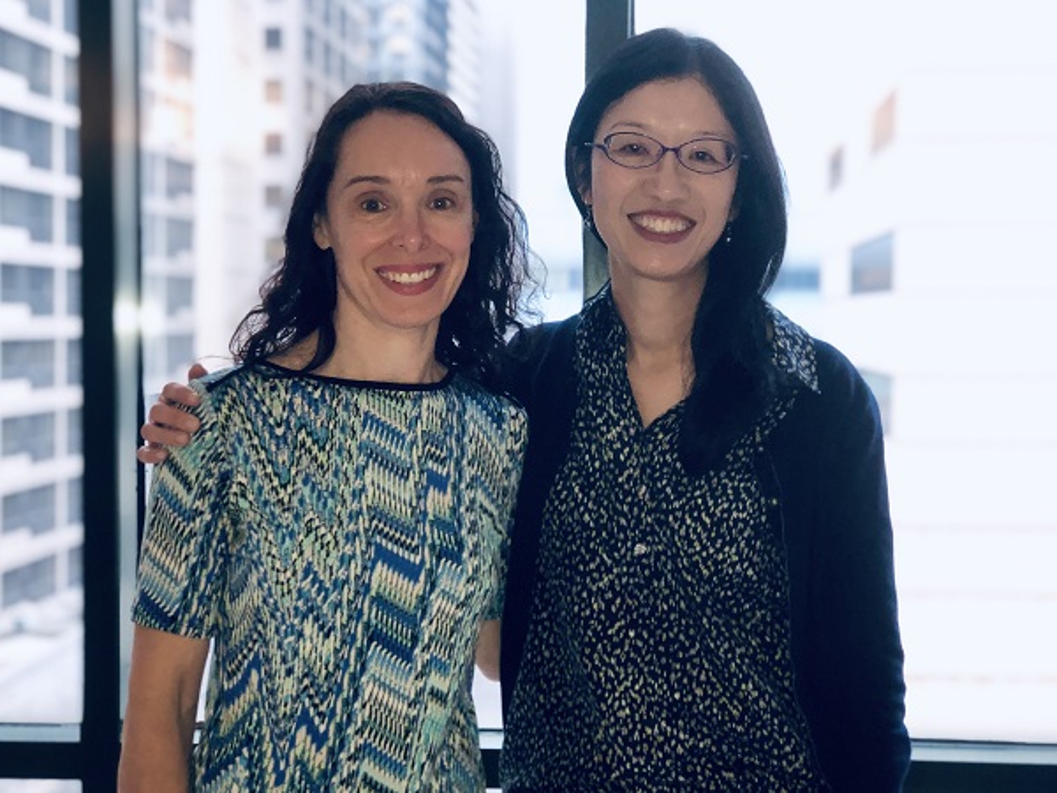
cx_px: 528
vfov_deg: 25.7
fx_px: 1740
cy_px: 396
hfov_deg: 33.8
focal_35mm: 57
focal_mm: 6.6
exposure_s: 1/30
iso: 200
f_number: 2.8
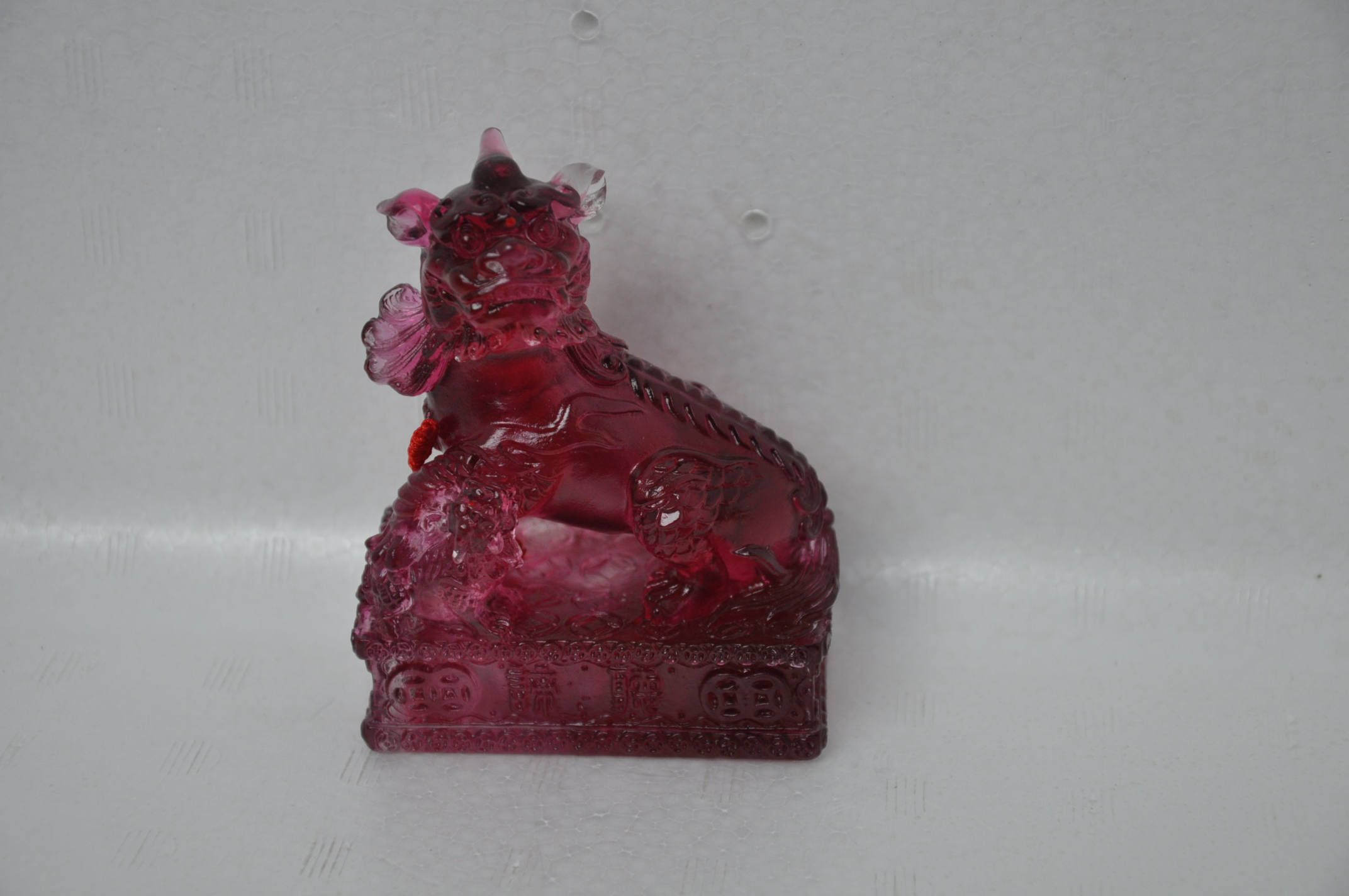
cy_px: 448
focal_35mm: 93
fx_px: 3481
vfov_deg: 14.7
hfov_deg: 21.9
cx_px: 674
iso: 400
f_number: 5.3
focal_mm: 62
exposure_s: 1/50
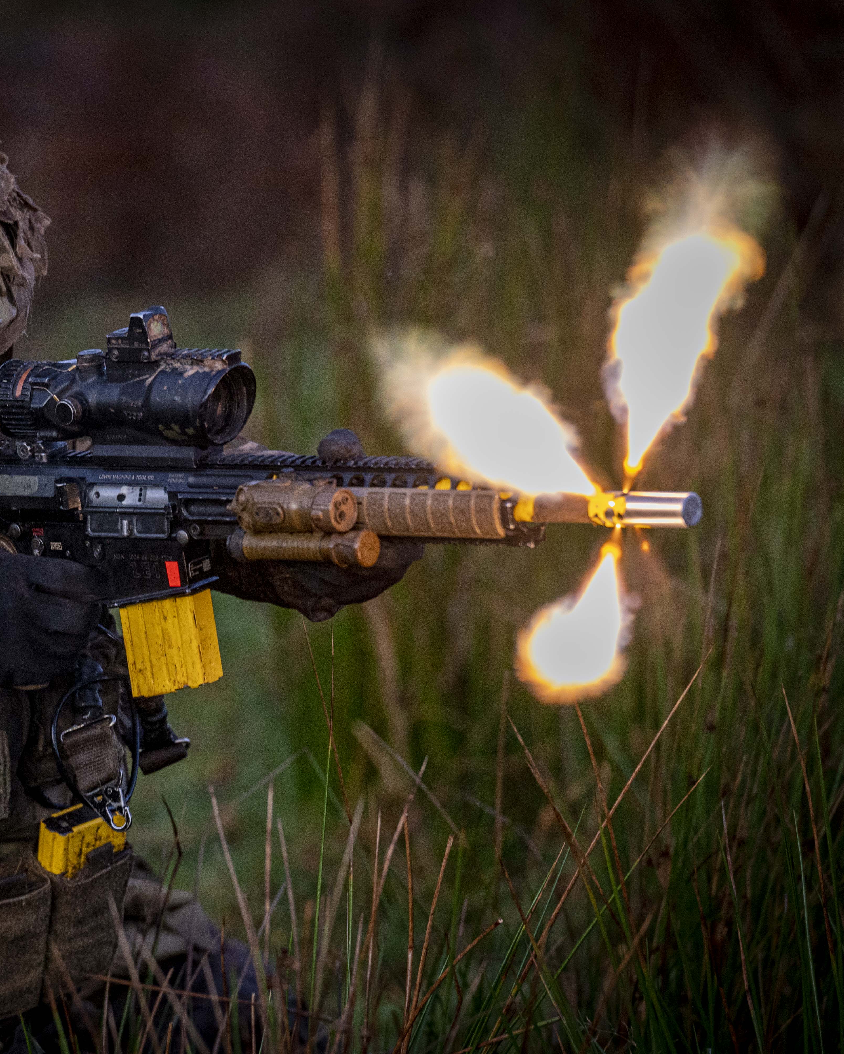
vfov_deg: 6.8
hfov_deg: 5.5
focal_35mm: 283
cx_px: 109
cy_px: 528
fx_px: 8837
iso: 3200
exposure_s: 1/80
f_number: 2.8
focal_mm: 200
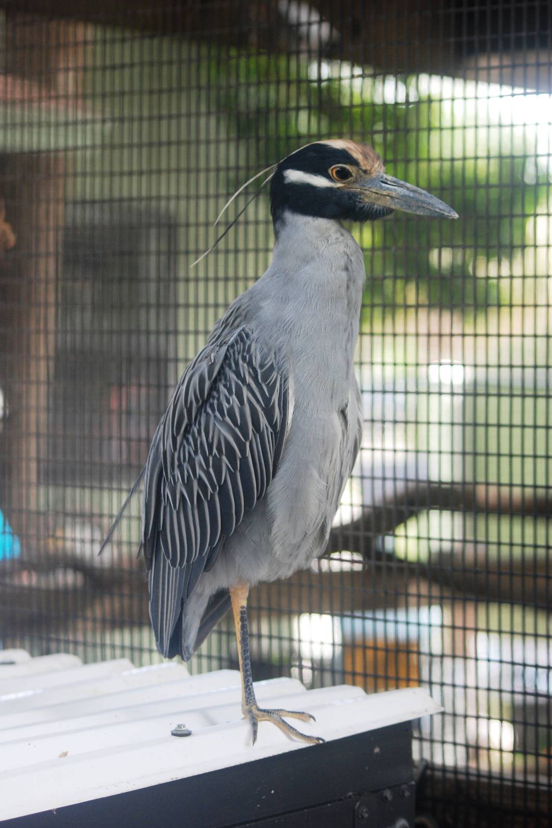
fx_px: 2438
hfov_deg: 12.9
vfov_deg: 19.3
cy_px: 415
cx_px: 279
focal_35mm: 106
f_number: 4
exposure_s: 1/160
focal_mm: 70
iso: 400
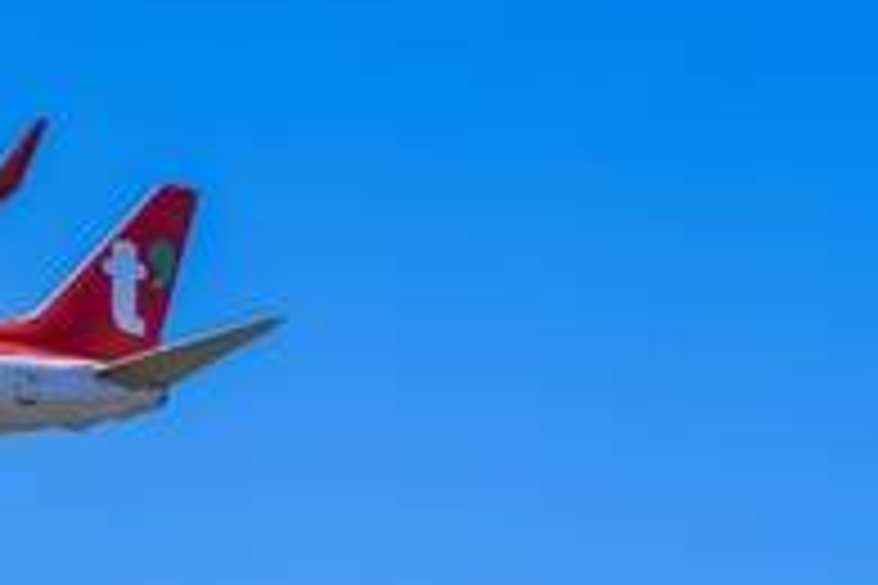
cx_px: -324
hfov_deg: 8.8
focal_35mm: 230
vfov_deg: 6.0
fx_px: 5609
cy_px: 99
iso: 100
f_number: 3.5
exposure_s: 1/2000
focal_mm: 70
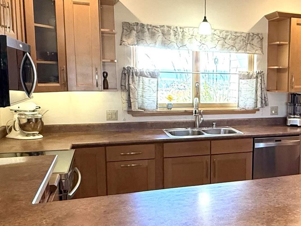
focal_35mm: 40
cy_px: 123
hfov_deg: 43.7
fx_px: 348
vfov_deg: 35.9
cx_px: 256
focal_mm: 2.22
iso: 320
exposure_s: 1/120
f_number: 2.2
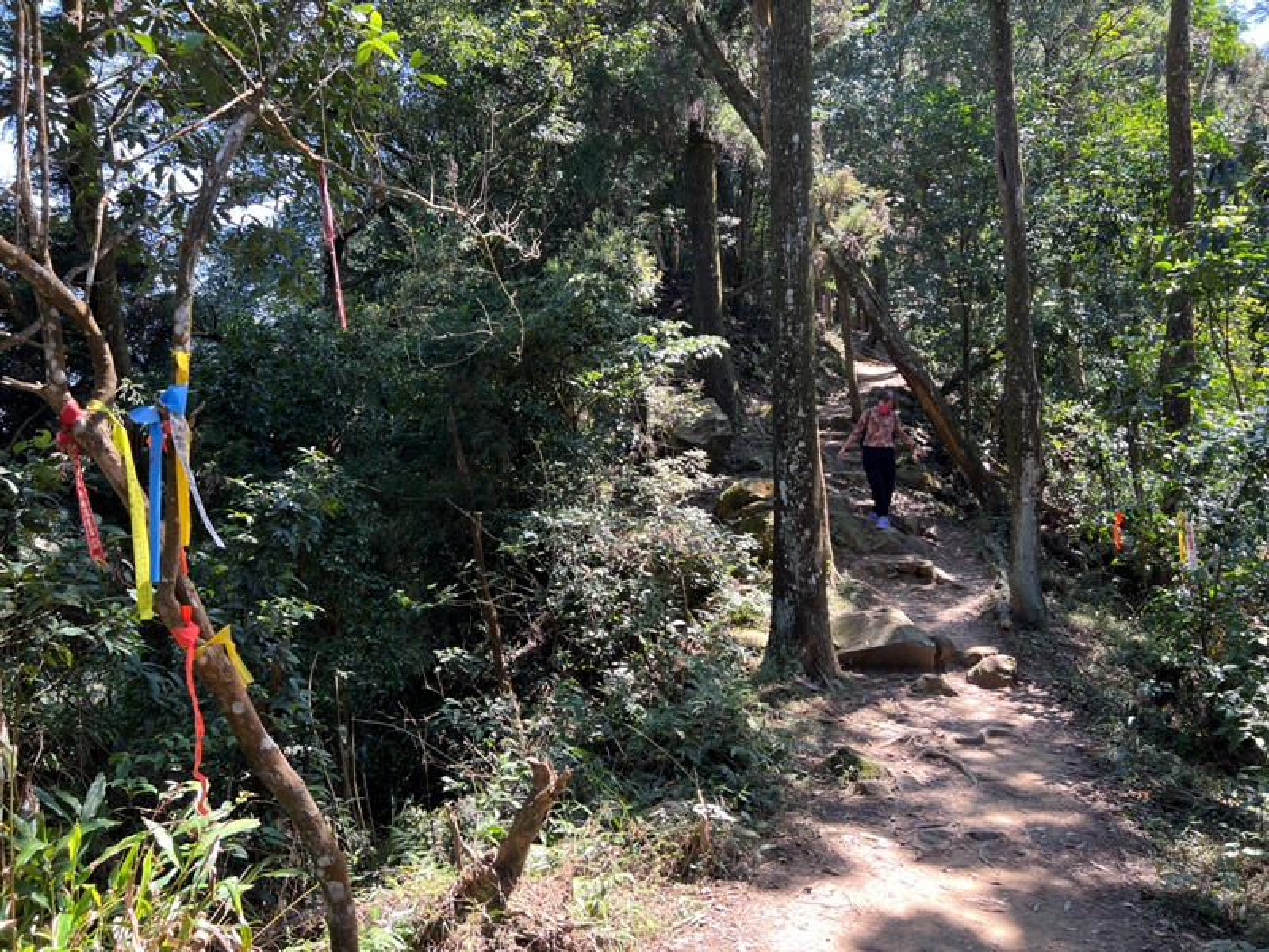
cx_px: 634
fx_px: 953
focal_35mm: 26
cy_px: 476
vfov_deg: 53.1
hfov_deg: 67.3
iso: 50
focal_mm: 5.7
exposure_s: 1/185
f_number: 1.5
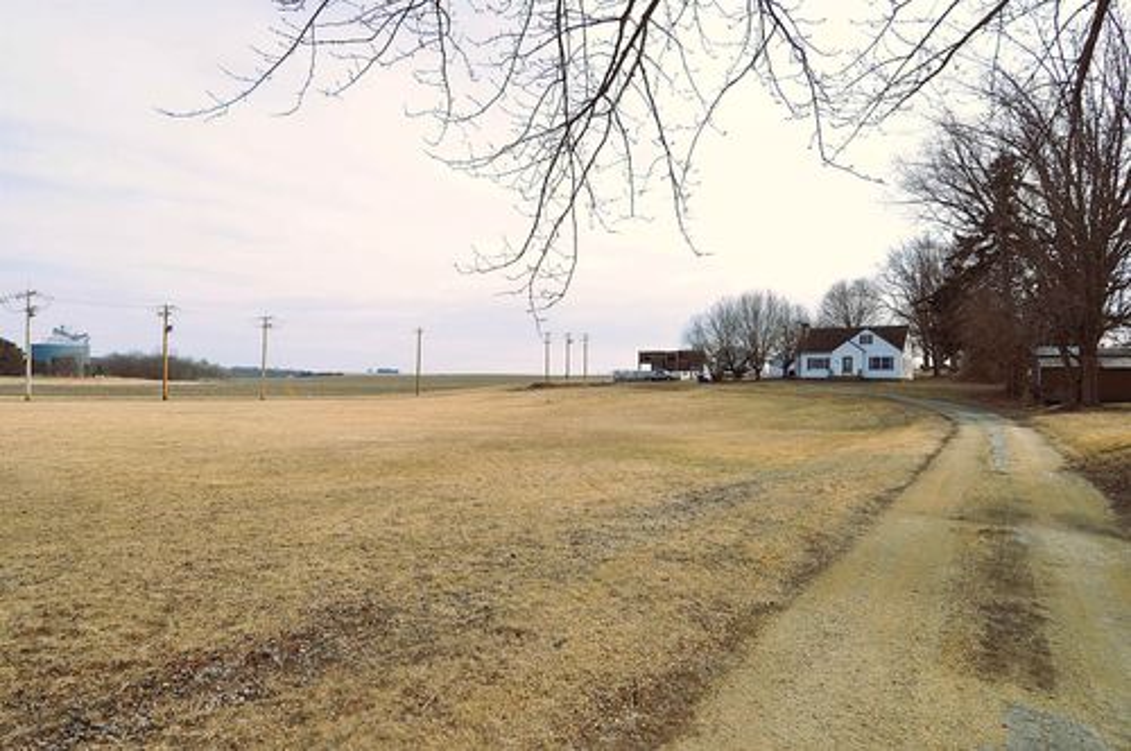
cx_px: 566
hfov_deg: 53.2
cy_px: 376
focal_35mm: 36
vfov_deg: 36.8
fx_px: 1130
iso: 200
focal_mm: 24
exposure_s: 1/320
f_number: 9
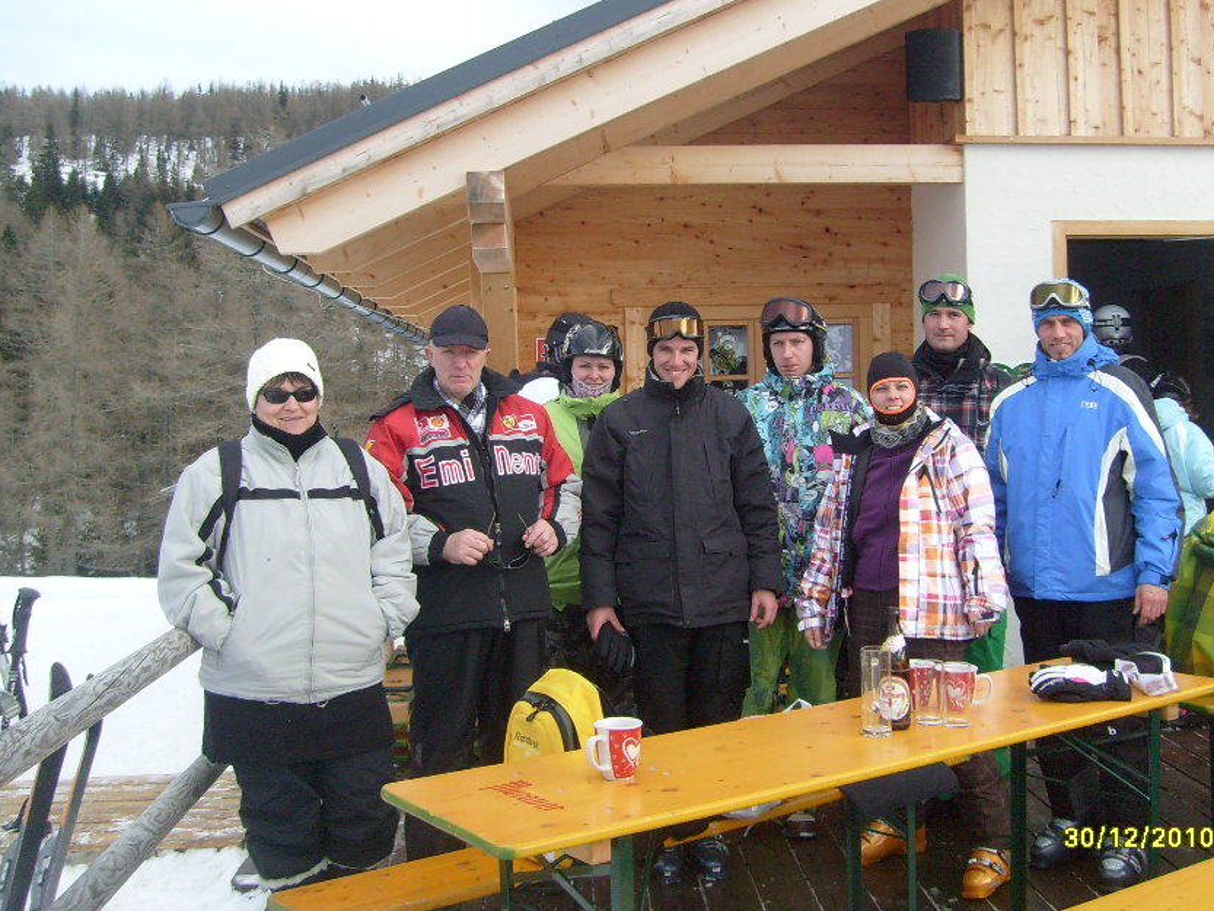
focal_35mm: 43
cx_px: 702
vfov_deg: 33.6
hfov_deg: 43.7
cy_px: 394
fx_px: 1508
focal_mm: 5.8
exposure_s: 1/90
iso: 80
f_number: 7.1
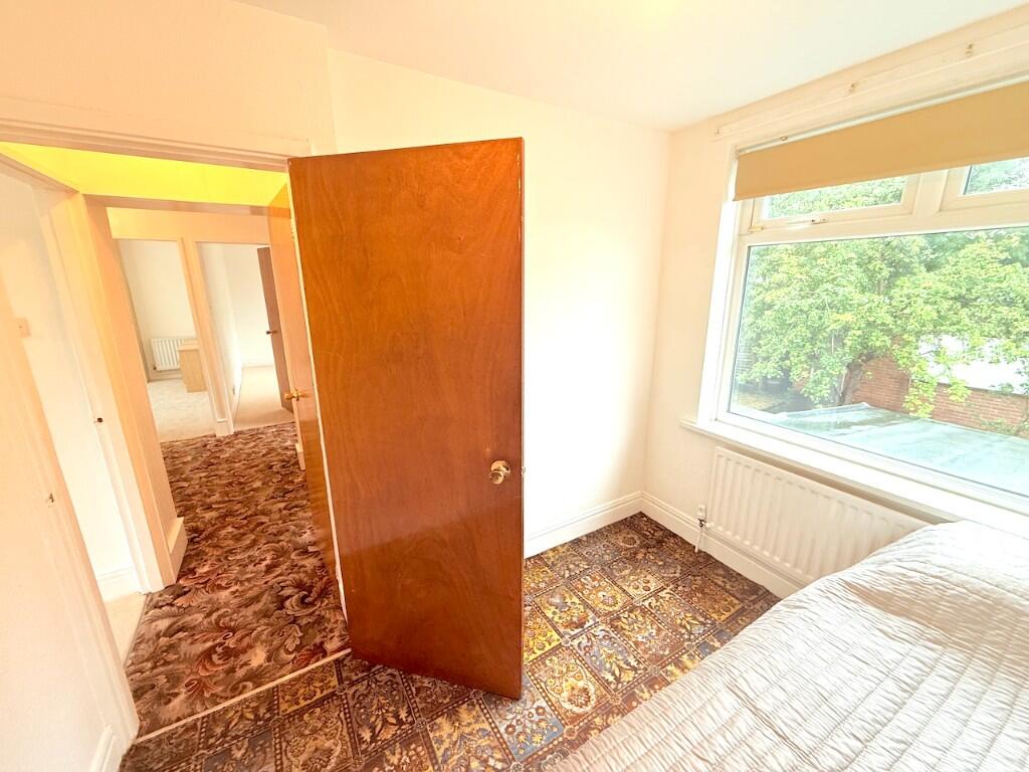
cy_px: 386
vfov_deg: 85.7
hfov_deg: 102.1
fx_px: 416
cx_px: 514
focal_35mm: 14
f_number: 2.2
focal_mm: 2.22
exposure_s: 1/100
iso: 100
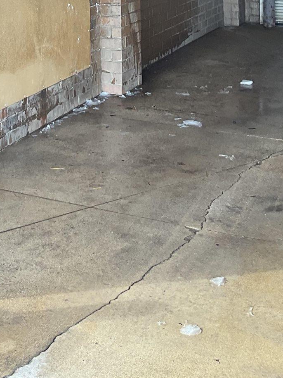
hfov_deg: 19.7
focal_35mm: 73
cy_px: -80
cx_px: 10
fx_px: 796
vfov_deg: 24.1
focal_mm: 3
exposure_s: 1/120
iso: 20
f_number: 1.8
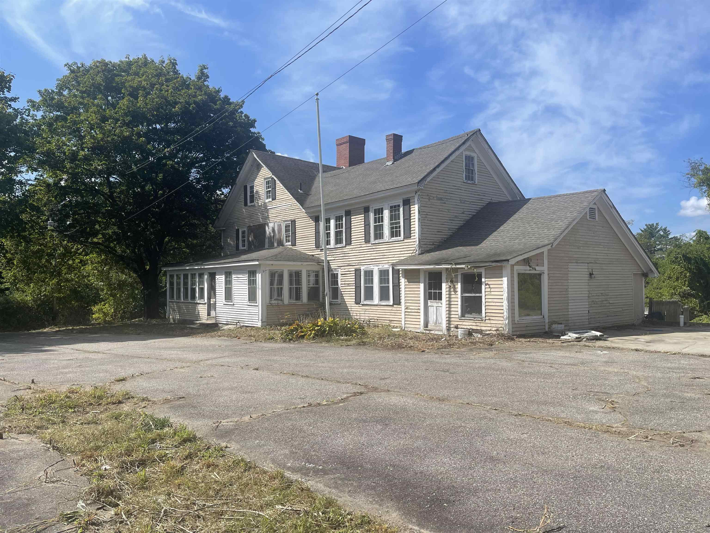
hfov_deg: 69.4
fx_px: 513
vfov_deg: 54.9
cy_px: 266
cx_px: 355
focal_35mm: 25
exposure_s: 1/3663
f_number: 1.6
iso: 32
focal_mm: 5.1
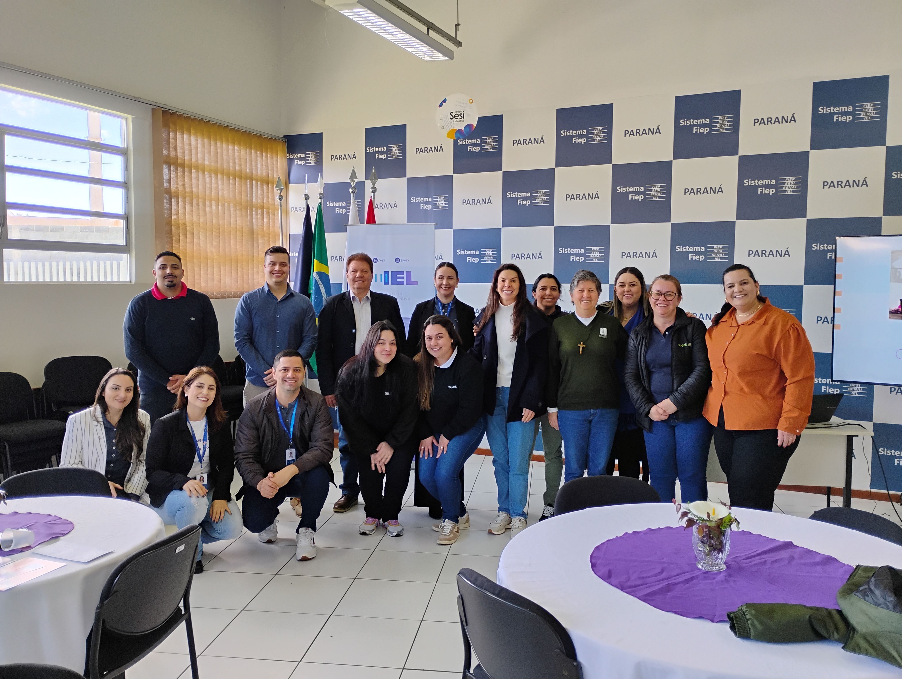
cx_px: 451
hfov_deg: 63.4
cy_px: 340
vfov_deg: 49.9
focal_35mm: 28
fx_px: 731
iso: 244
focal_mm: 4.26
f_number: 1.8
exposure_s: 1/60
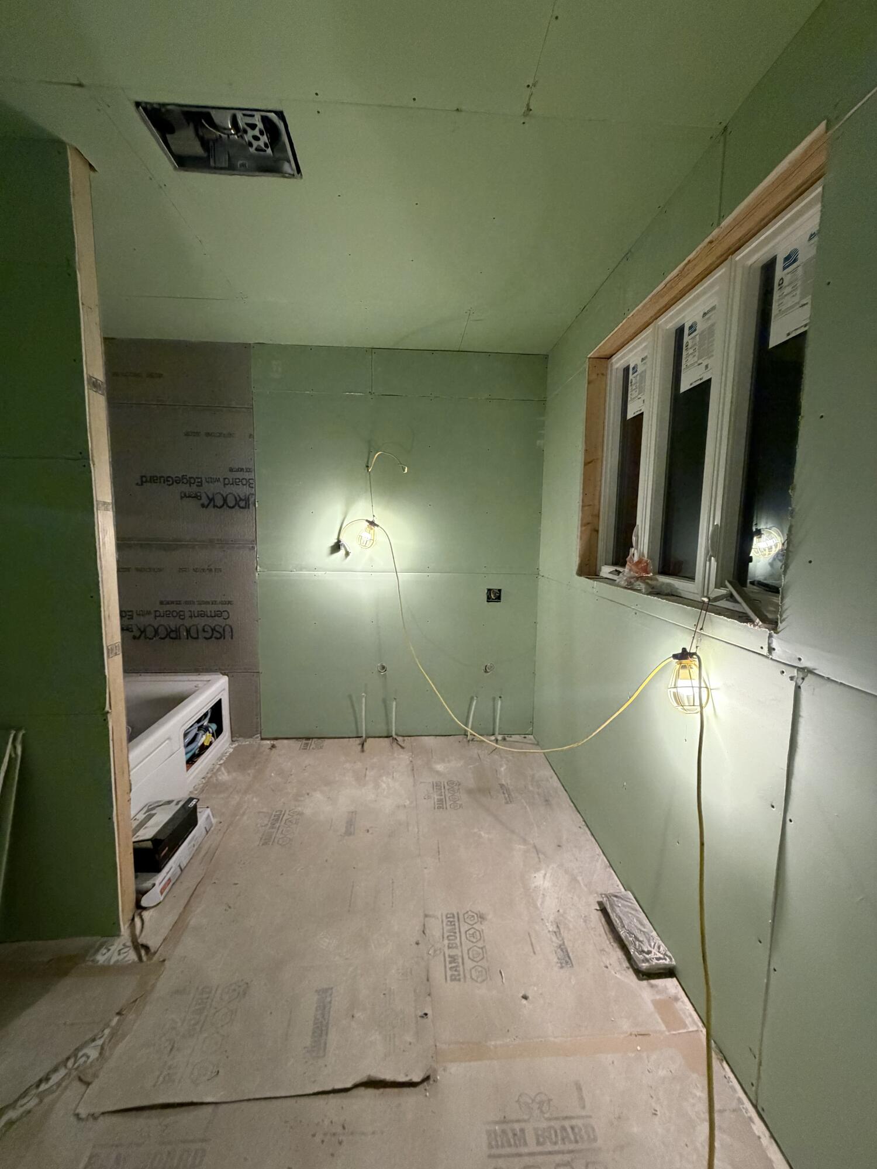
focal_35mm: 14
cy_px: 584
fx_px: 473
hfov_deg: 85.7
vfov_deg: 102.1
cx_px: 438
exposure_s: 1/60
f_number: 2.2
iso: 500
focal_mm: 2.22
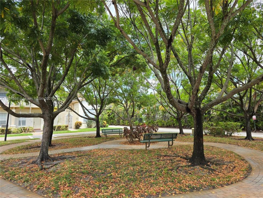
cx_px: 132
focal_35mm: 23
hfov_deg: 73.9
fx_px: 175
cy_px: 99
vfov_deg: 58.9
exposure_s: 1/180
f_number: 1.7
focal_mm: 6.3
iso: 20
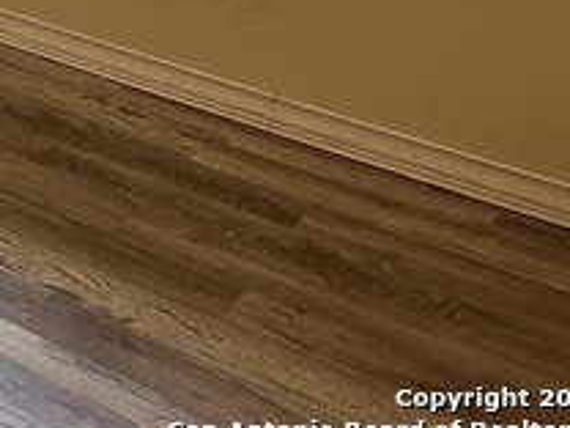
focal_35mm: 74
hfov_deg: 22.2
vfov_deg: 17.8
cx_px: -263
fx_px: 1219
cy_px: -211
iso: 250
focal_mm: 6.86
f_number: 1.78
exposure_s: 1/60
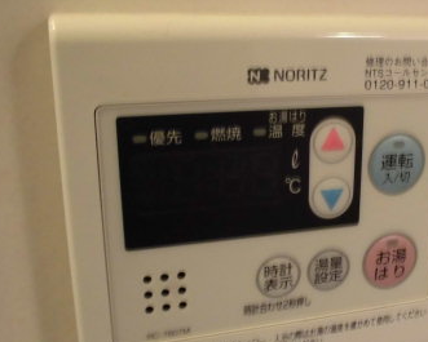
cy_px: 185
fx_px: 621
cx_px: 322
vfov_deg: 30.8
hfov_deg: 37.1
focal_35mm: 49
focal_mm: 4.6
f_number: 3.5
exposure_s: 1/8
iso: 400
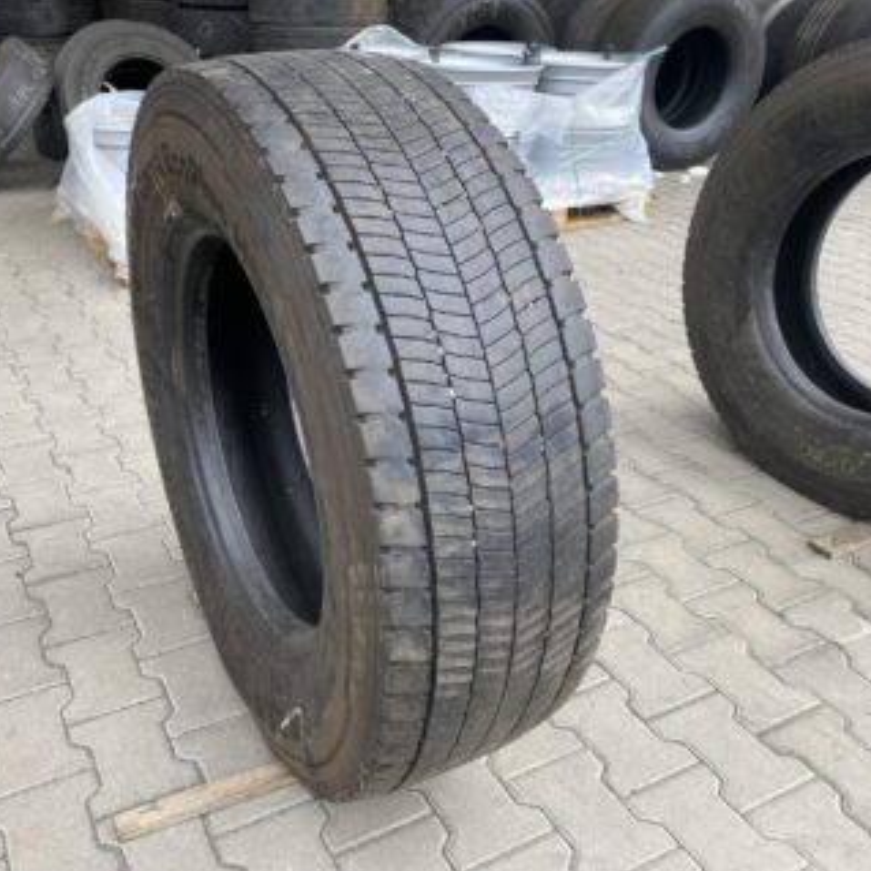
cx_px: 377
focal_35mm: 31
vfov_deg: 52.5
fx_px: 882
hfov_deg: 52.4
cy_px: 438
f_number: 1.8
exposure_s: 1/678
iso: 32
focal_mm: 4.25
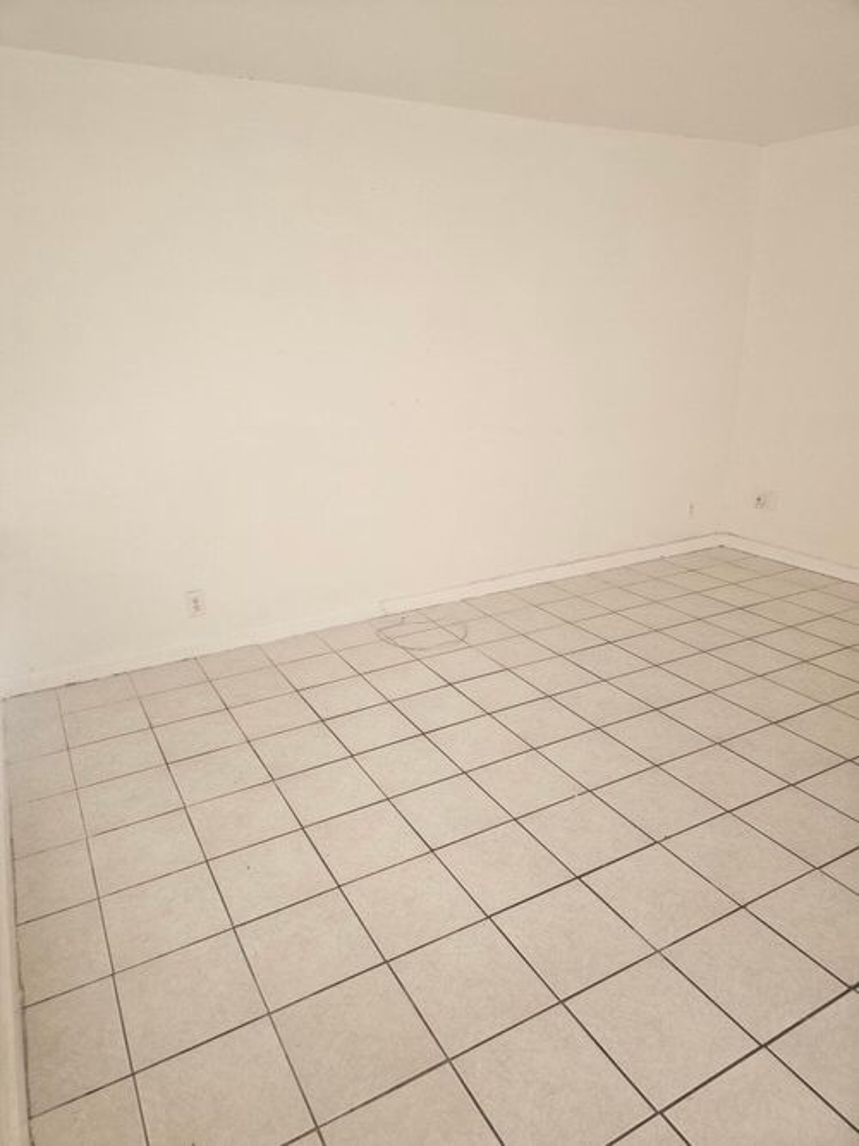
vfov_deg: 73.9
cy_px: 573
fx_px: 761
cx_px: 430
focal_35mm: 23
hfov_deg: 58.9
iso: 200
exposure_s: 1/149
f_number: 1.7
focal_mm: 6.3
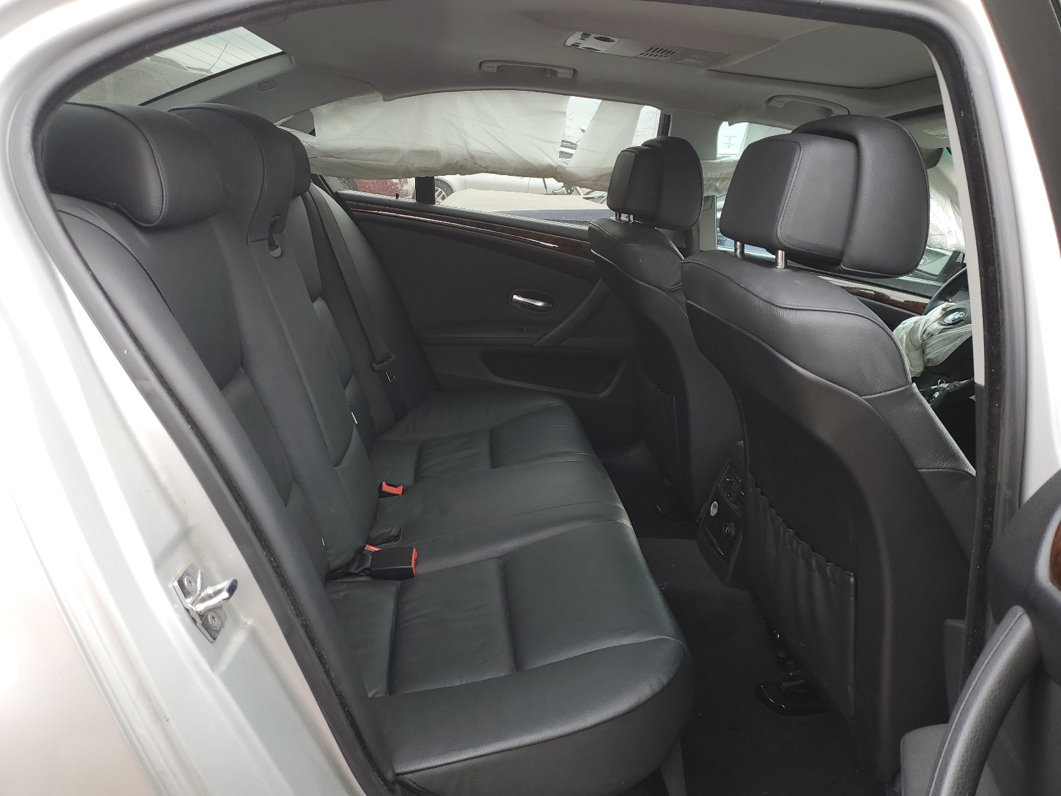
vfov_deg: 53.1
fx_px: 797
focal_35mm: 26
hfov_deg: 67.3
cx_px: 530
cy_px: 398
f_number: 1.5
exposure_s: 1/196
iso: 50
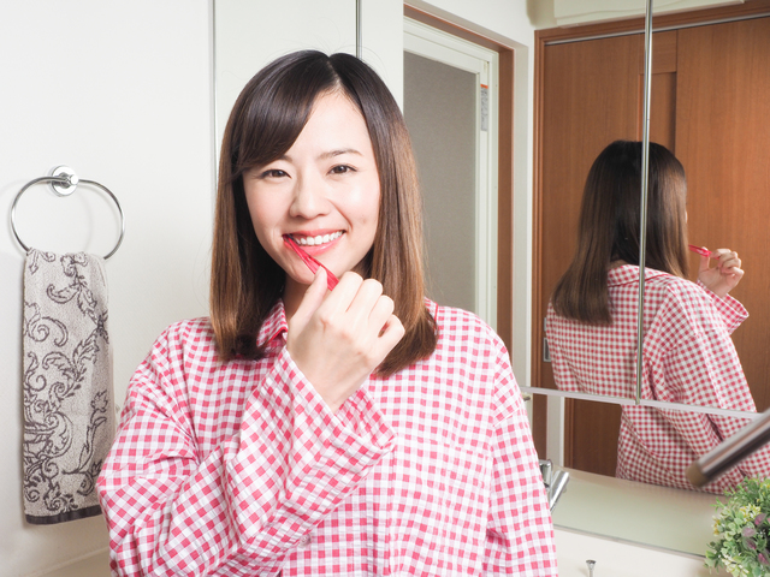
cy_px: 288
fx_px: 845
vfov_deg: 37.7
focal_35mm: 38
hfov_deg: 49.0
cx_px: 385
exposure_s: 1/125
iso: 200
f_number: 9
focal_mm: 19
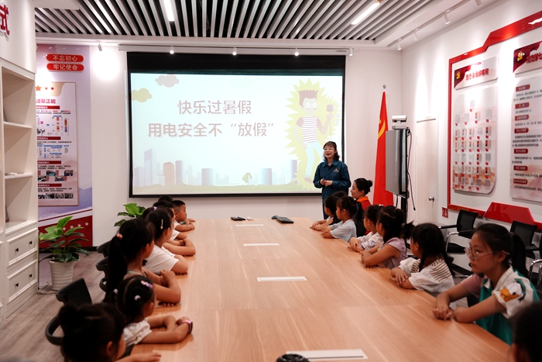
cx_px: 271
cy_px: 181
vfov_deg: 31.9
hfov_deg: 46.4
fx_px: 632
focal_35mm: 42
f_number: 4.5
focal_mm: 42
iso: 500
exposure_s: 1/60
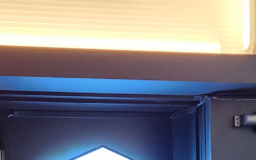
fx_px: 830
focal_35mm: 119
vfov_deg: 10.7
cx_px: -16
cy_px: 222
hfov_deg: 17.0
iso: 200
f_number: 1.8
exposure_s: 1/120
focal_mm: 5.4
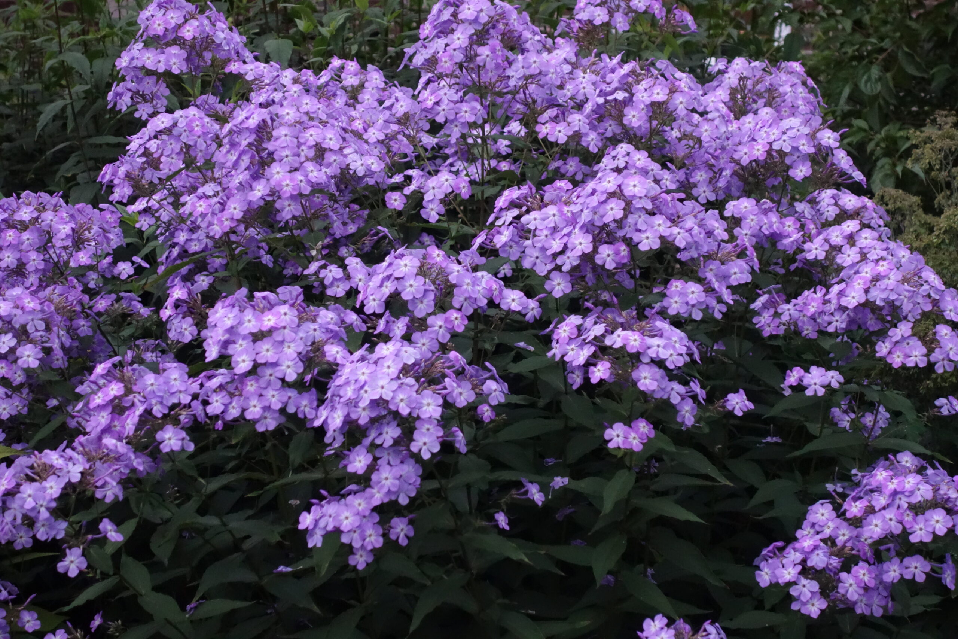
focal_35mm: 62
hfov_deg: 32.4
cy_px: 320
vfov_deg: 21.9
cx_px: 479
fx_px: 1650
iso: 2500
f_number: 3.5
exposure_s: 1/250
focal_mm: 23.01
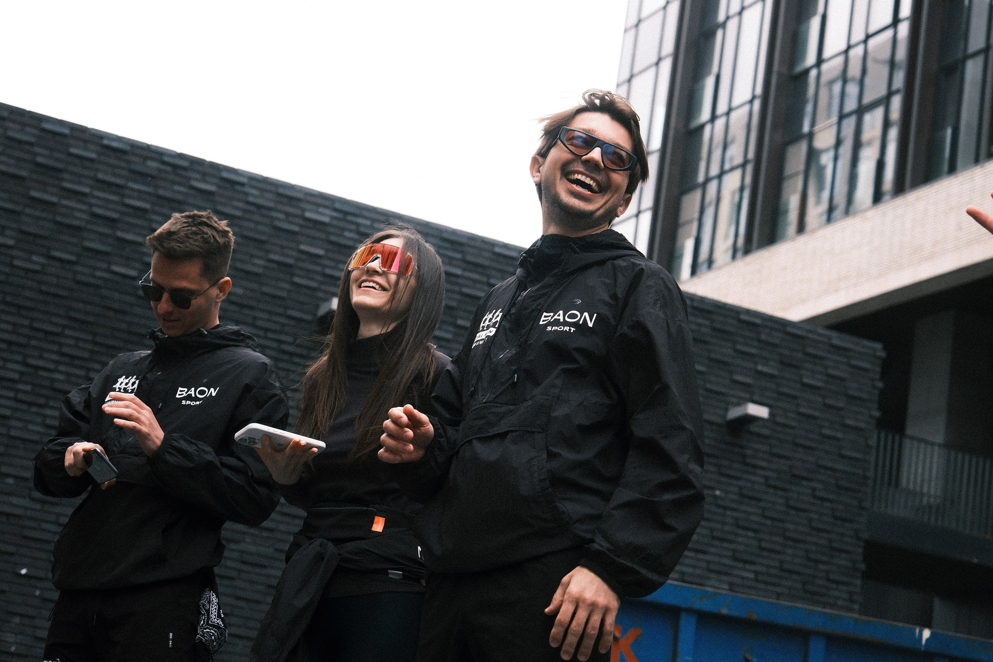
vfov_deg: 21.2
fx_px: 1765
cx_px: 496
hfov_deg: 31.4
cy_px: 331
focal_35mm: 64
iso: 400
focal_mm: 42.9
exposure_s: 1/640
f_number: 4
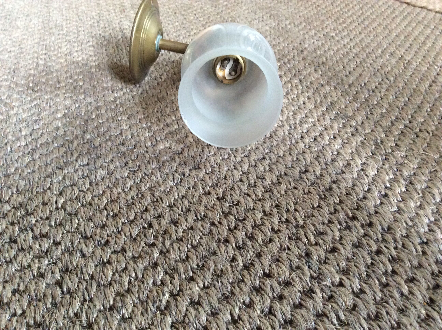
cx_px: 221
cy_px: 165
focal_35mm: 32
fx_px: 408
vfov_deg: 44.1
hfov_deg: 56.9
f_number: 2.4
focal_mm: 3.3
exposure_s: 1/17
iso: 320
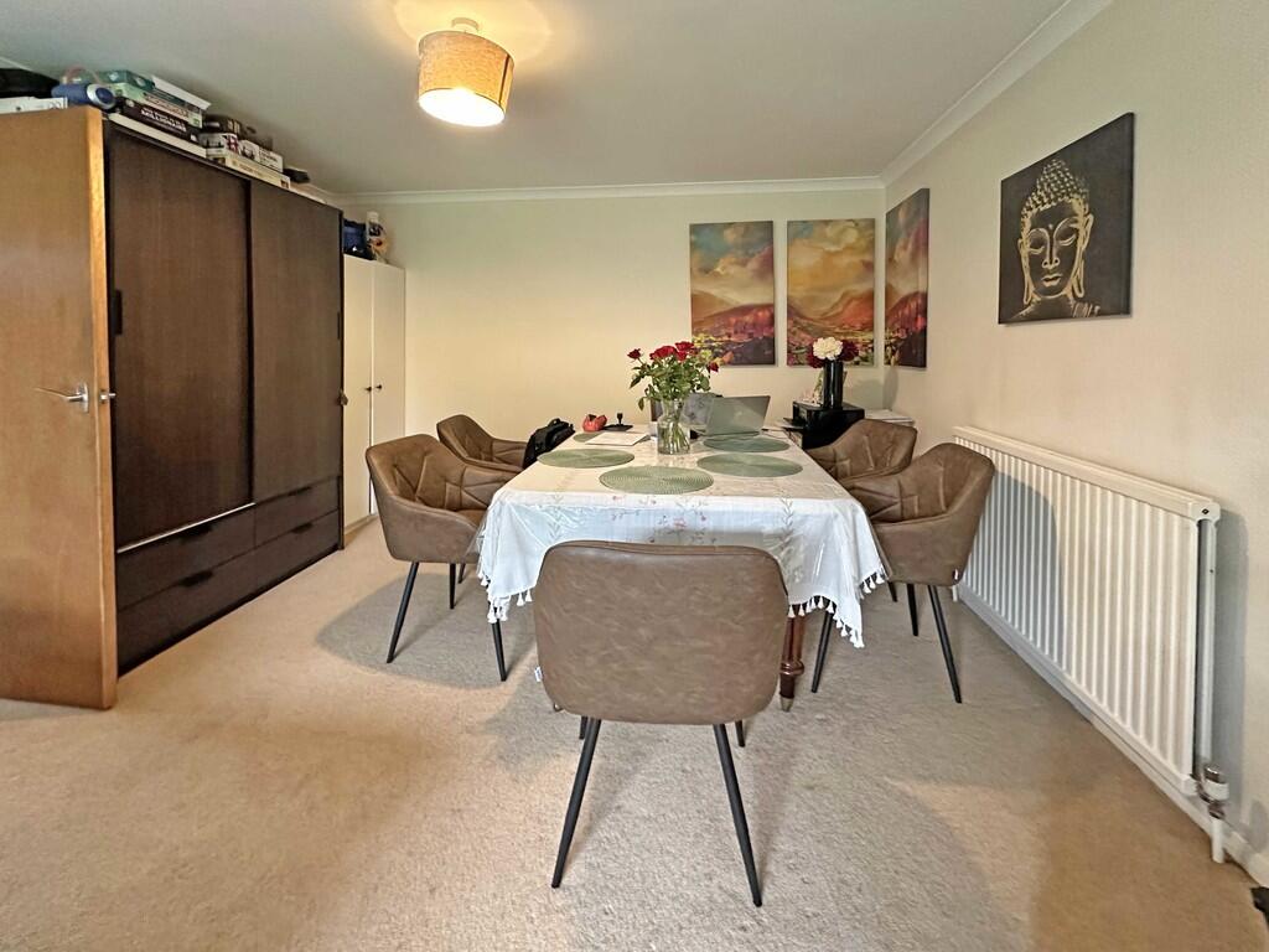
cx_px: 634
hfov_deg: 102.1
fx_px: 513
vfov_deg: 85.7
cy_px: 476
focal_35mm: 14
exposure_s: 1/60
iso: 800
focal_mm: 2.22
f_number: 2.2
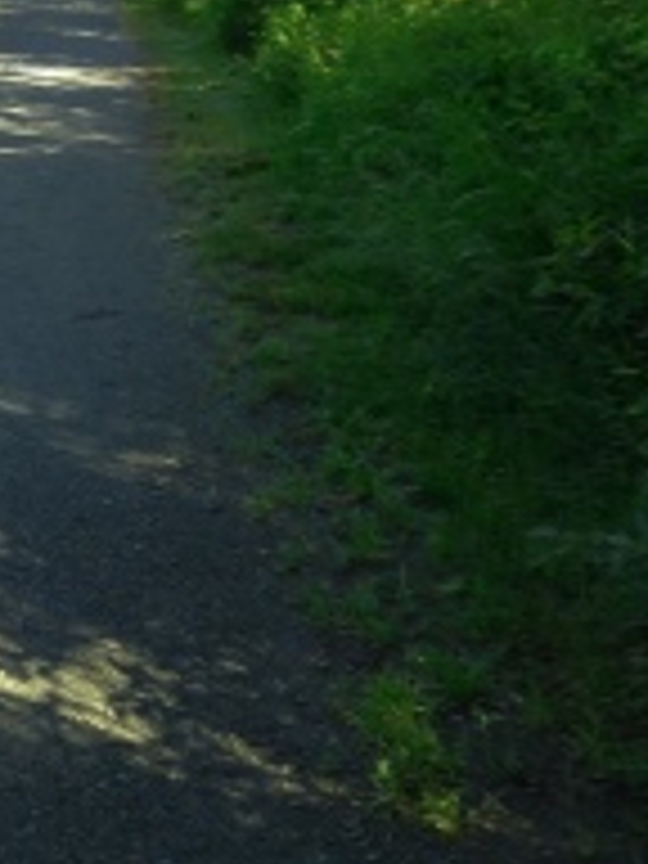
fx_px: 998
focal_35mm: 40
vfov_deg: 44.1
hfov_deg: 33.8
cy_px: 148
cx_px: 54
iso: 101
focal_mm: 3.46
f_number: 2.2
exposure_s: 1/120
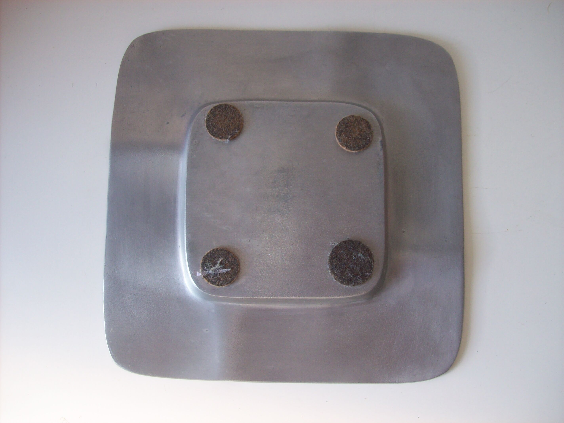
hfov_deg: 51.4
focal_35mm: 36
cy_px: 212
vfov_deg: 39.6
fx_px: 586
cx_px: 282
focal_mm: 6
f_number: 2.7
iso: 80
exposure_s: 1/64
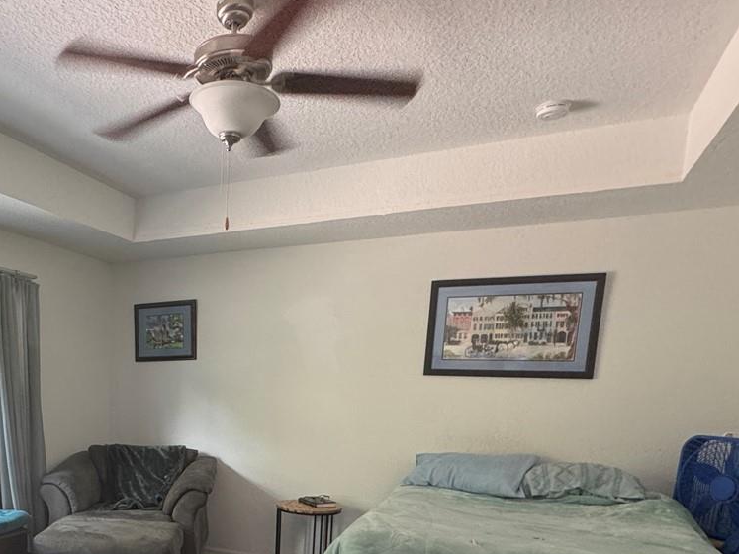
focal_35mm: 30
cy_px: 476
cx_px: 154
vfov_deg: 43.6
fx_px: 640
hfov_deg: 55.9
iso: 320
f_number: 2.2
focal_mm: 2.22
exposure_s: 1/60
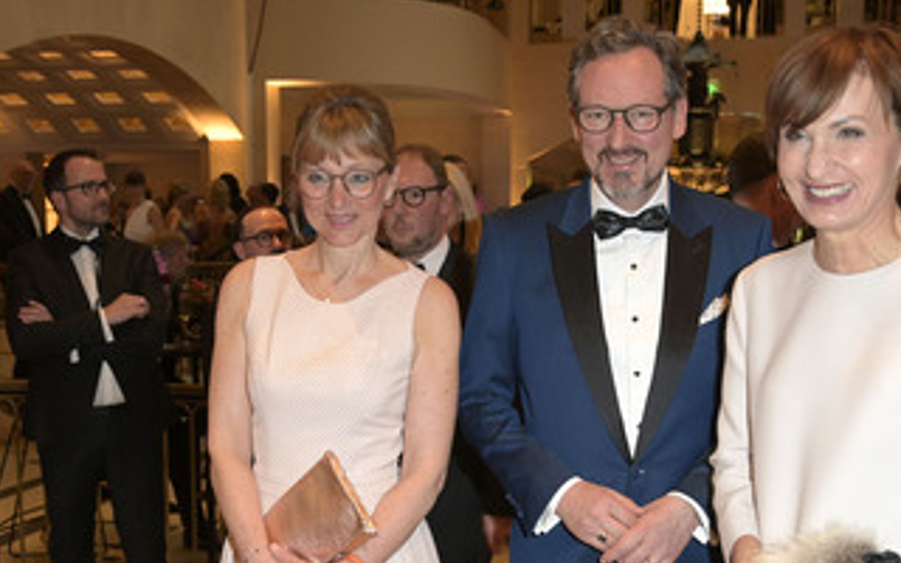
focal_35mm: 46
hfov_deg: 43.4
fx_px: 1130
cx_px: 517
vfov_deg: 27.8
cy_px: 374
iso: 2000
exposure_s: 1/60
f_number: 5
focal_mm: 32
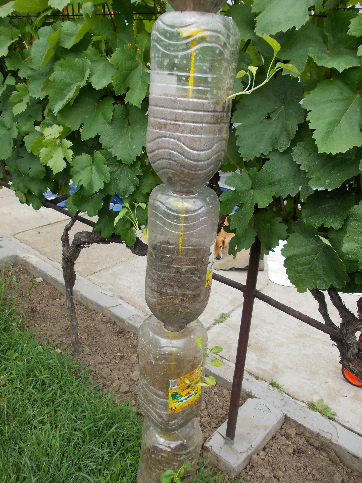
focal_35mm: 28
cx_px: 181
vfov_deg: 63.4
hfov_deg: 49.7
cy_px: 242
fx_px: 390
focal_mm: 4
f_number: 2.7
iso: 80
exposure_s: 1/320
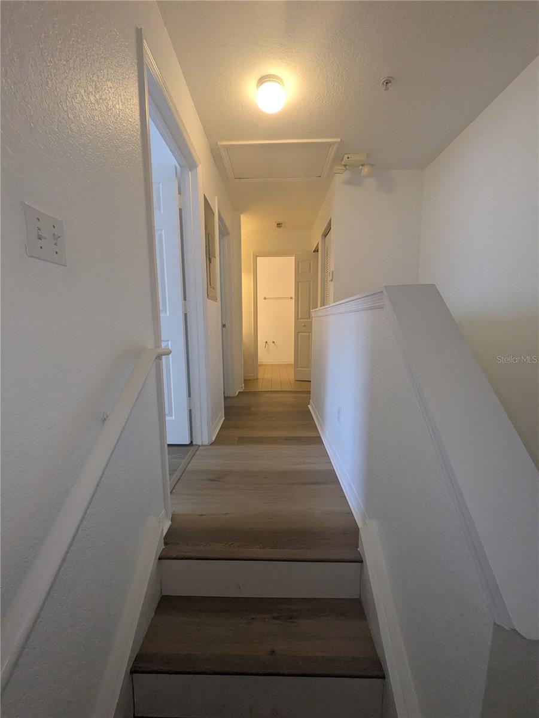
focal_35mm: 14
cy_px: 359
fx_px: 290
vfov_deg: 102.0
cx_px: 270
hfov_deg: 85.7
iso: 325
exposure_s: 1/120
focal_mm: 1.83
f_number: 2.2
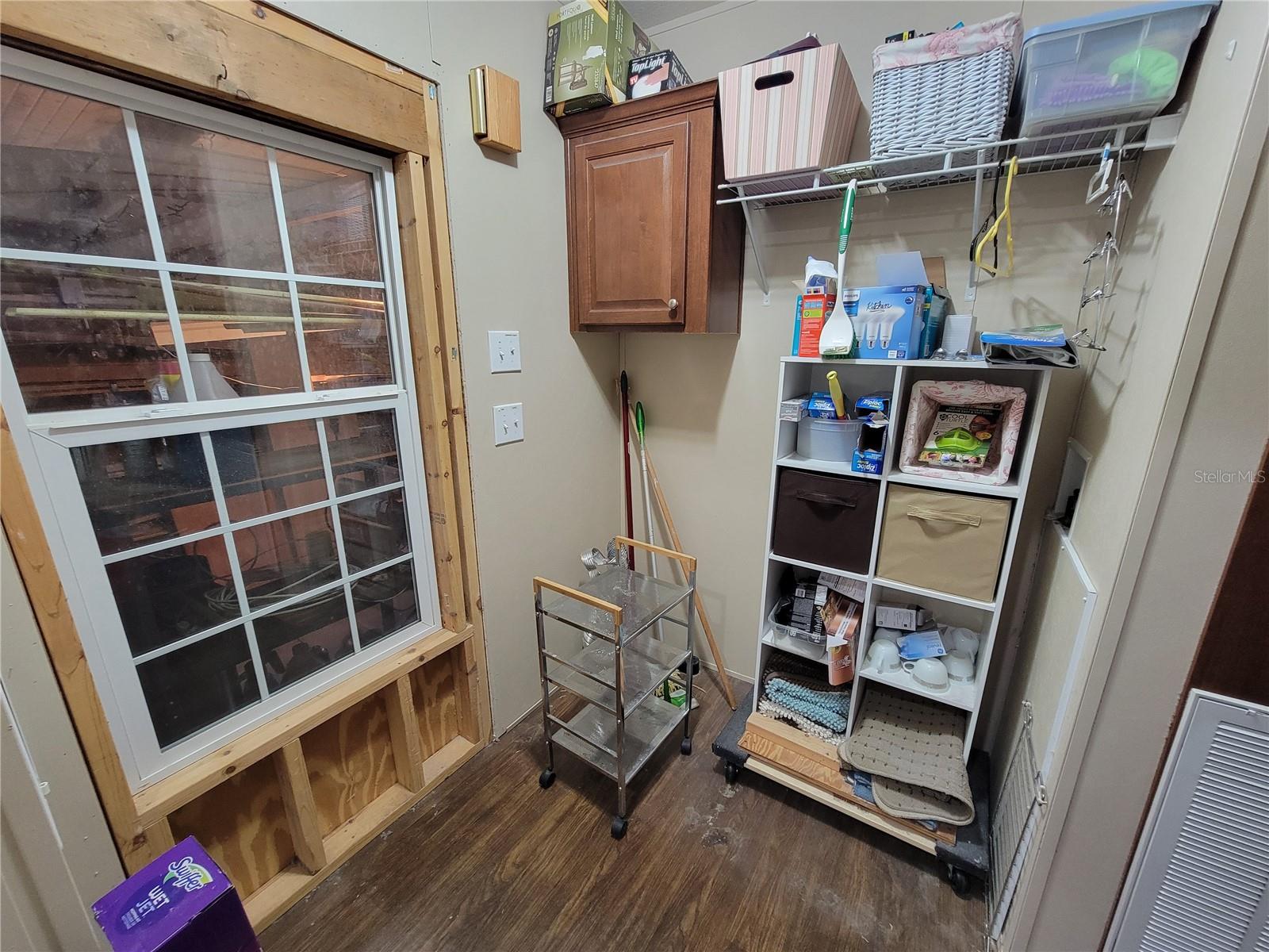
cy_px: 476
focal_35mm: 13
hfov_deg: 106.2
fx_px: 477
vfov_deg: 89.9
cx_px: 634
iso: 320
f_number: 2.2
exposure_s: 1/40
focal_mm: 2.2
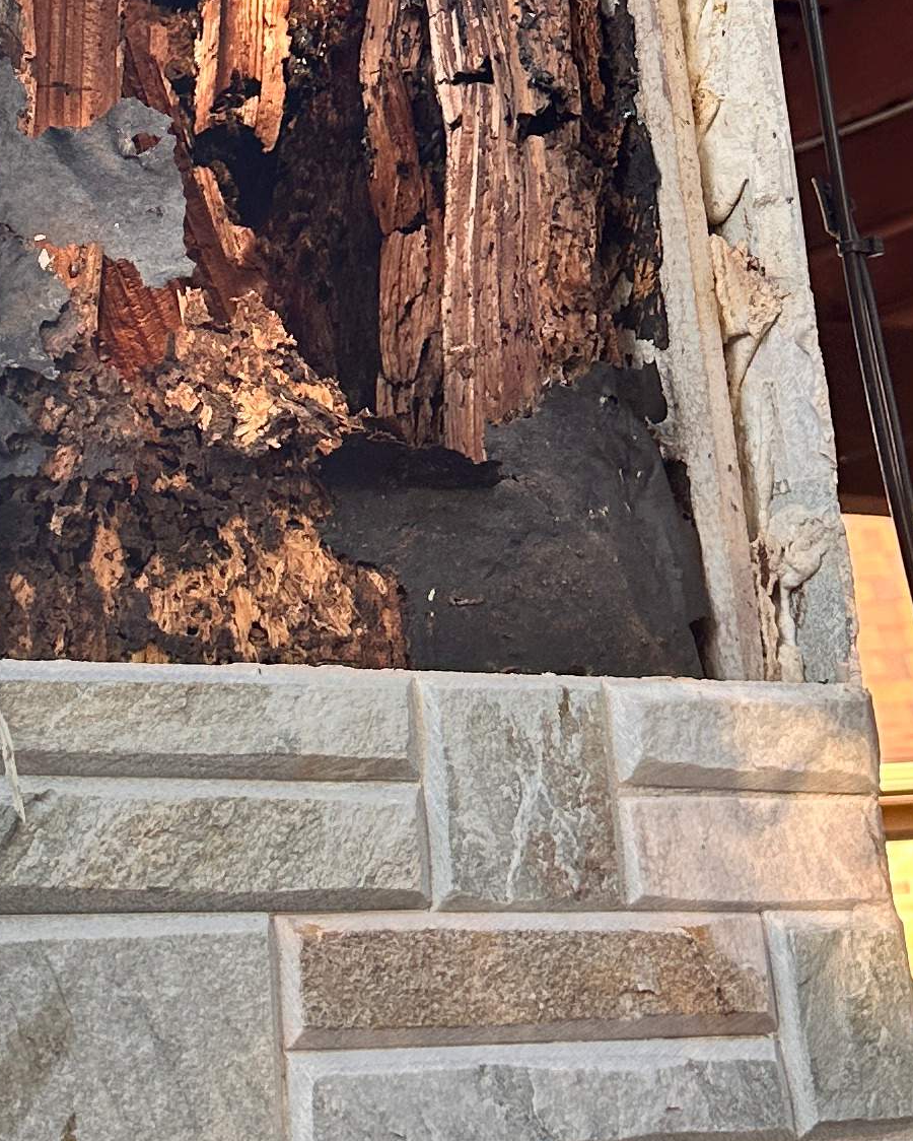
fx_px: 2836
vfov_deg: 21.4
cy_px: -166
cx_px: 253
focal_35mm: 84
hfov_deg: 18.2
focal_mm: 6.86
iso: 80
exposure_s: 1/412
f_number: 1.78
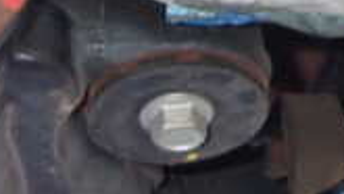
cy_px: 115
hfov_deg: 17.4
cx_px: -38
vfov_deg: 10.2
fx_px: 1086
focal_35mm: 119
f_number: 2.3
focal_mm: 5.4
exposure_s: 1/30
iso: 200
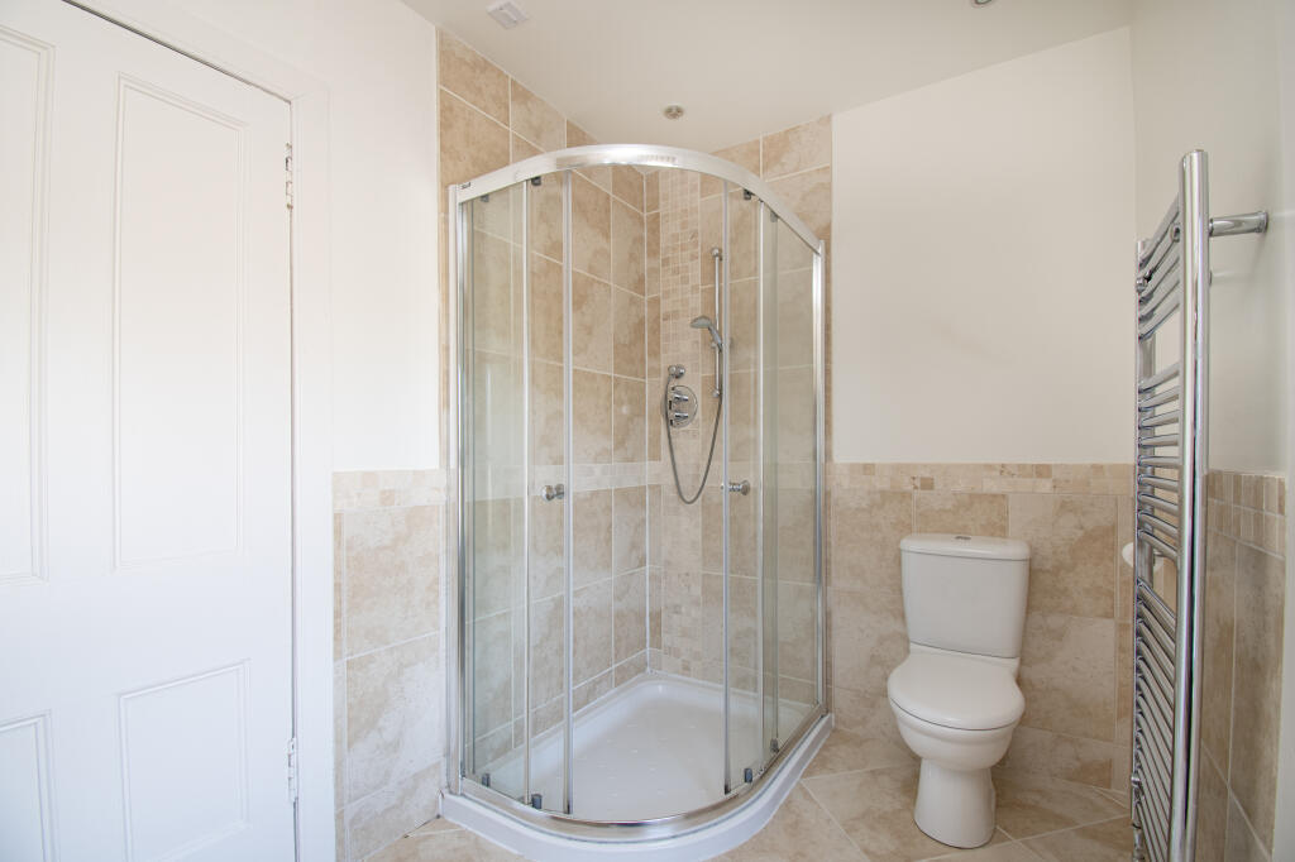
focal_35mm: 15
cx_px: 648
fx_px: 539
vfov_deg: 77.3
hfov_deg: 100.4
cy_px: 431
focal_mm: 10
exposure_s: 1/10
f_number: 9
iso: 250
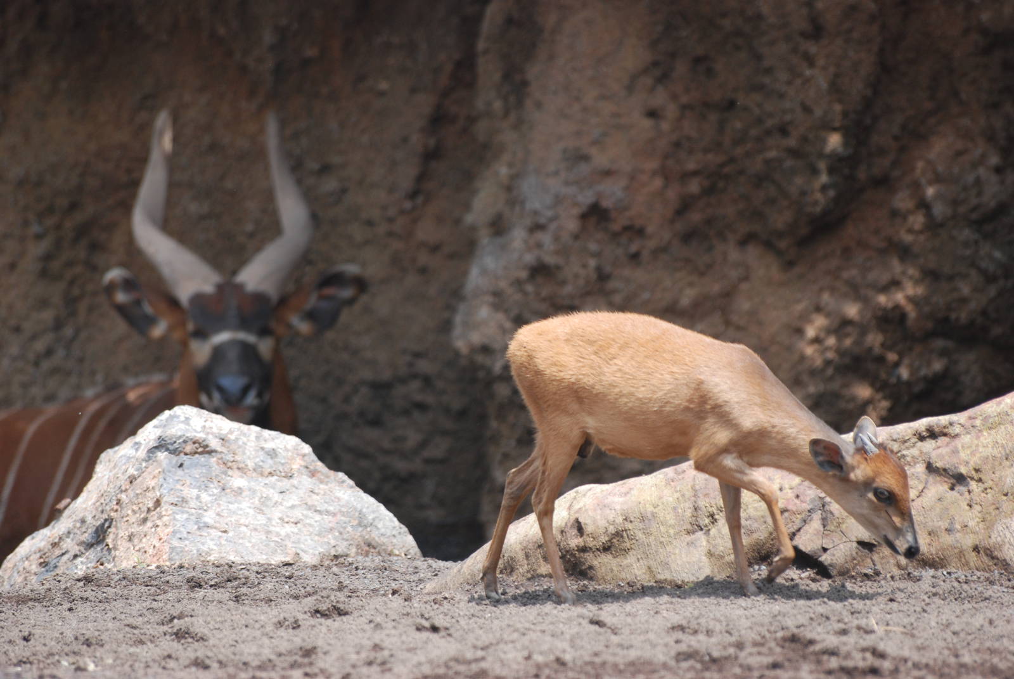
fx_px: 9306
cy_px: 340
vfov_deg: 4.2
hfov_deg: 6.2
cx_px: 507
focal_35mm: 330
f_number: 5.3
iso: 280
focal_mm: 220
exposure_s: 1/500
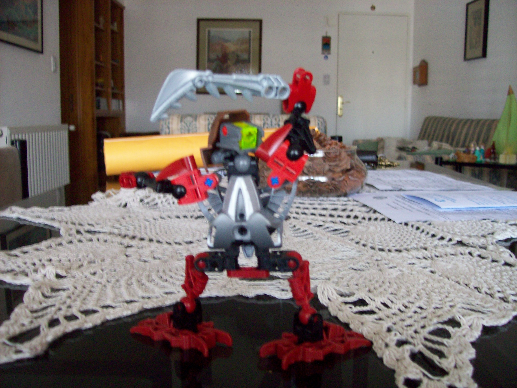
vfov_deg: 39.7
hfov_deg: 51.4
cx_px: 258
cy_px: 194
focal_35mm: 36
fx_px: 538
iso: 160
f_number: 2.7
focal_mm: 6
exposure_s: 1/14
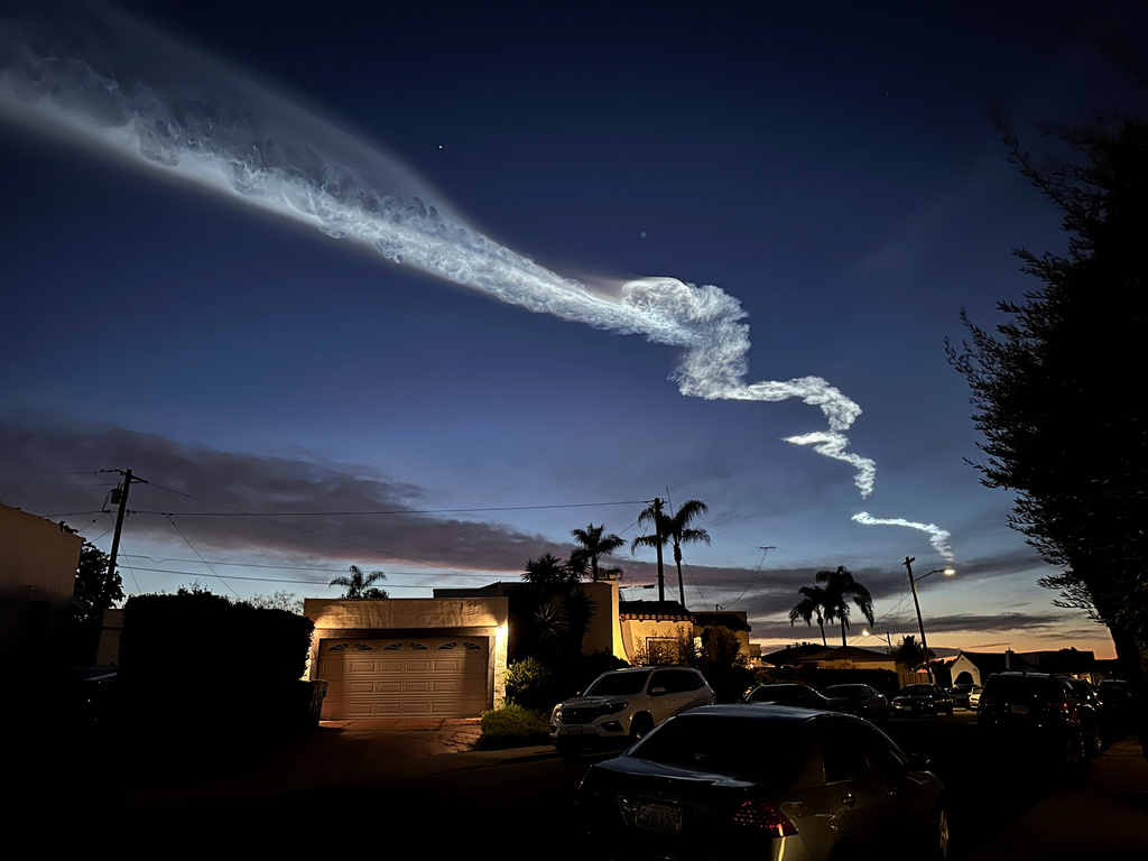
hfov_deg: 71.6
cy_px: 430
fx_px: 796
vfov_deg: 56.8
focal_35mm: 24
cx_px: 574
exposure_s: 1/19
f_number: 1.8
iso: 1600
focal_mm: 6.9
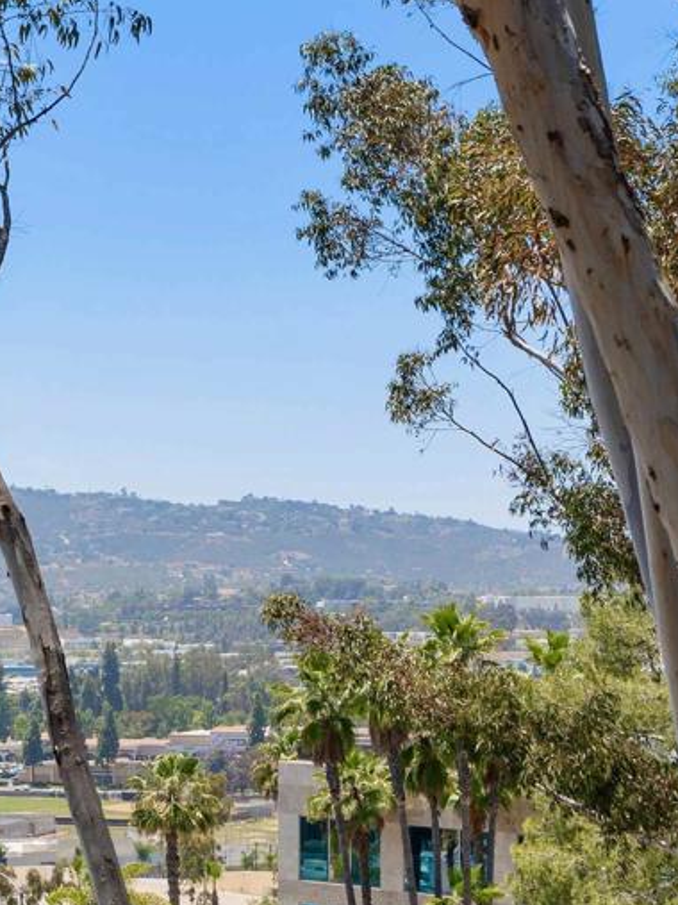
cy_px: 606
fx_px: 1777
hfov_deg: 21.3
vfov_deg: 28.4
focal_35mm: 68
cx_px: 127
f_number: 5.6
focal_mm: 35
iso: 100
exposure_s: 1/320
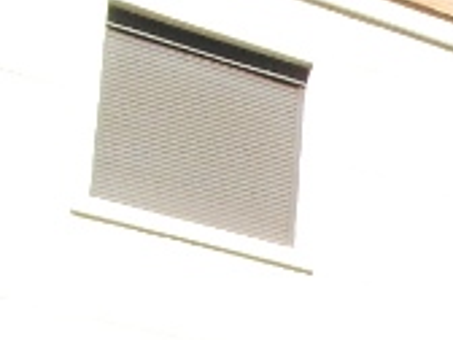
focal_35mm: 140
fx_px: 1832
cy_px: 623
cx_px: 1089
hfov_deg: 11.6
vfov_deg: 10.0
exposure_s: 1/1000
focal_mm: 4.1
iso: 120
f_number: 4
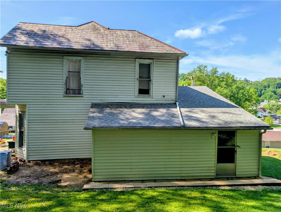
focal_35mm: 24
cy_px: 106
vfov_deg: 56.9
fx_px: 195
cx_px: 140
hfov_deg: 71.5
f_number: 1.68
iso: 22
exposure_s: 1/763
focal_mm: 6.9
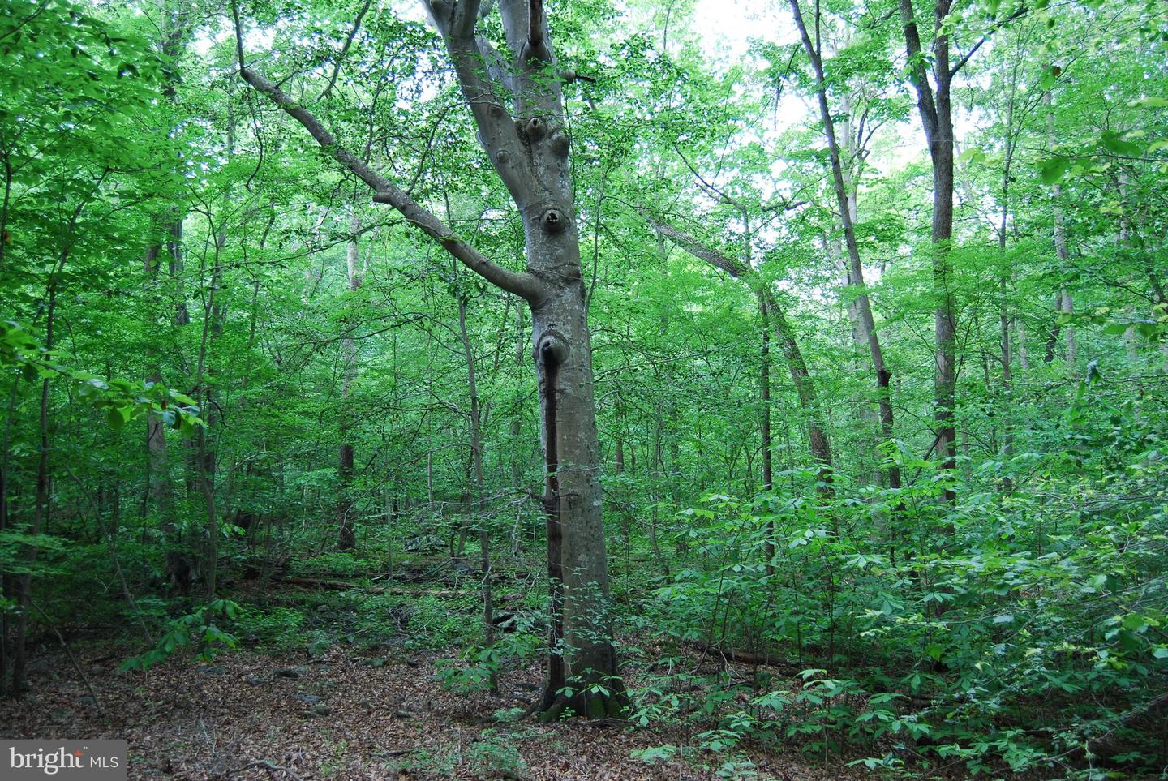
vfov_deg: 40.0
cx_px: 584
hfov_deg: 57.2
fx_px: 1072
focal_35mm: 33
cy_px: 390
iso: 250
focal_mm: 22
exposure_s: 1/60
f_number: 3.8
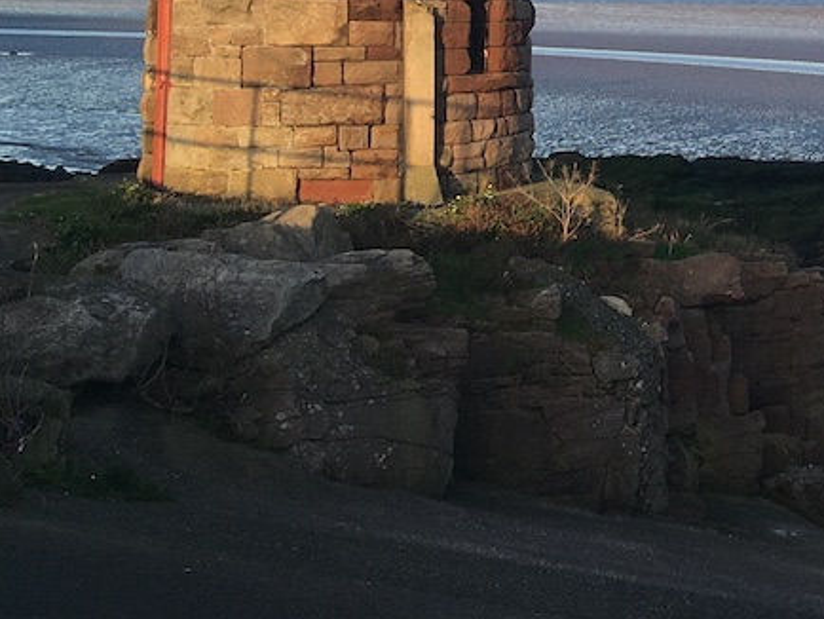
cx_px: 1022
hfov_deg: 20.4
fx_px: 2120
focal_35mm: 89
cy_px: -70
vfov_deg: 16.1
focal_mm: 4.15
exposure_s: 1/513
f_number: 2.2
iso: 25
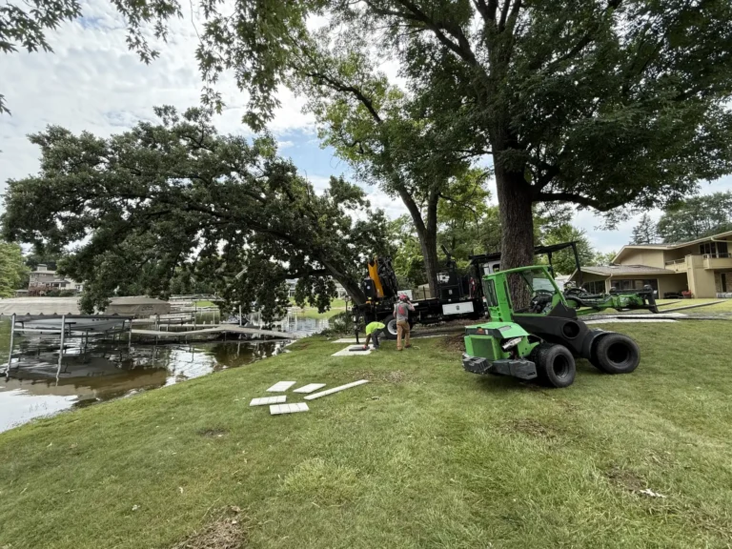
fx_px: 296
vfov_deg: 85.7
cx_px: 366
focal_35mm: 14
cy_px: 274
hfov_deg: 102.1
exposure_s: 1/502
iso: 64
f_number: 2.2
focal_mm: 2.22
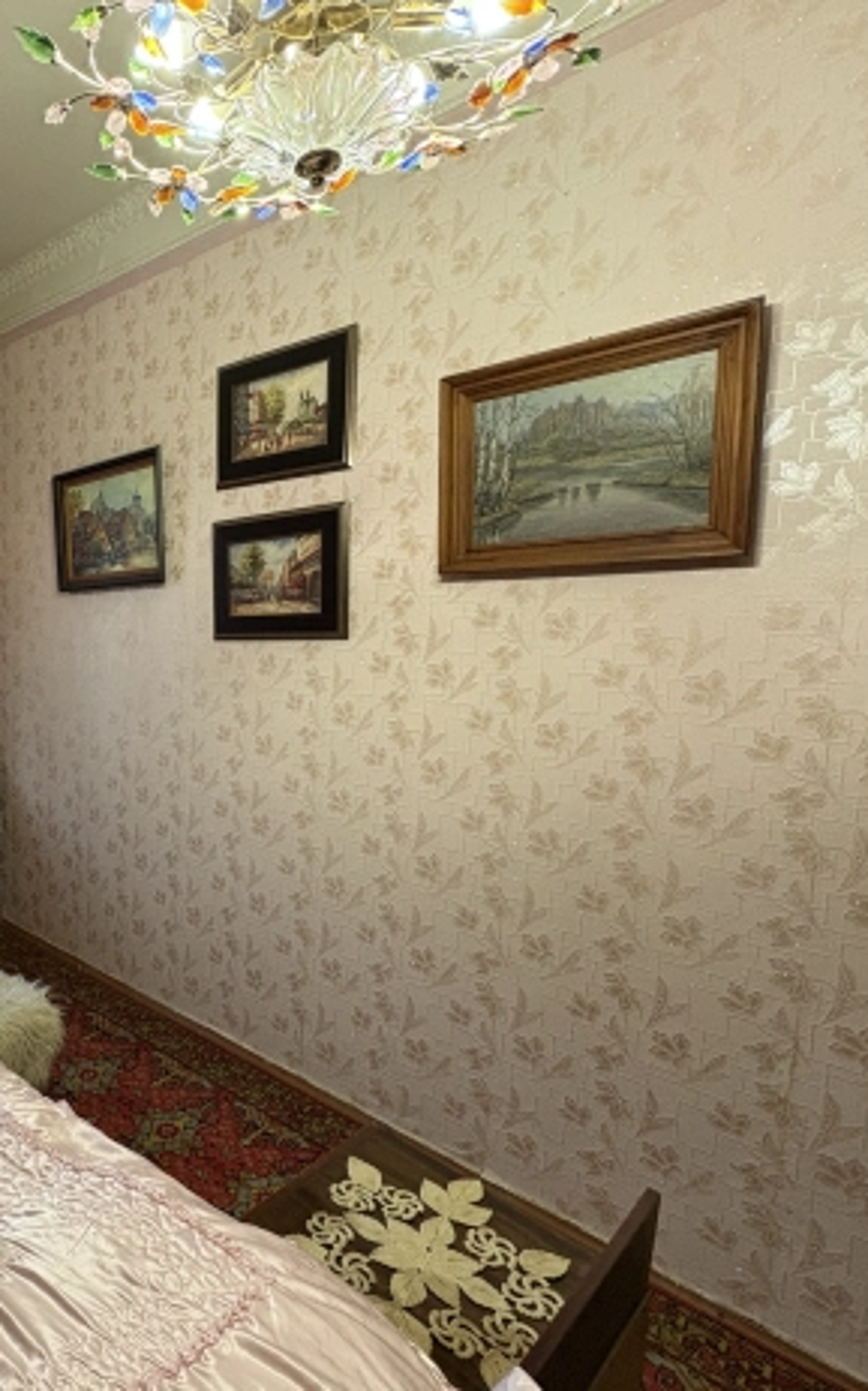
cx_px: 72
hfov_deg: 51.8
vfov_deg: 85.1
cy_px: 700
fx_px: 758
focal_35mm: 20
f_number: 2.2
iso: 250
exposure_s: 1/50
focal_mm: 2.22
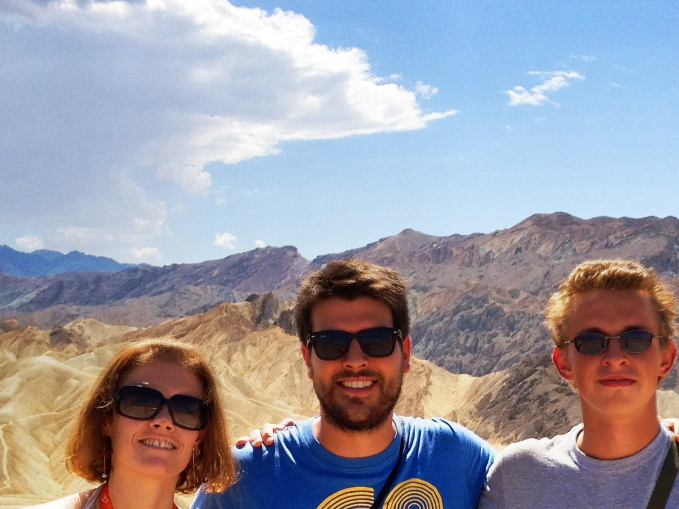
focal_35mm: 53
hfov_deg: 36.0
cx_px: 274
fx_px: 1040
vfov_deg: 27.5
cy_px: 266
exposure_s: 1/4608
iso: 64
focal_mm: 4.28
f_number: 2.4
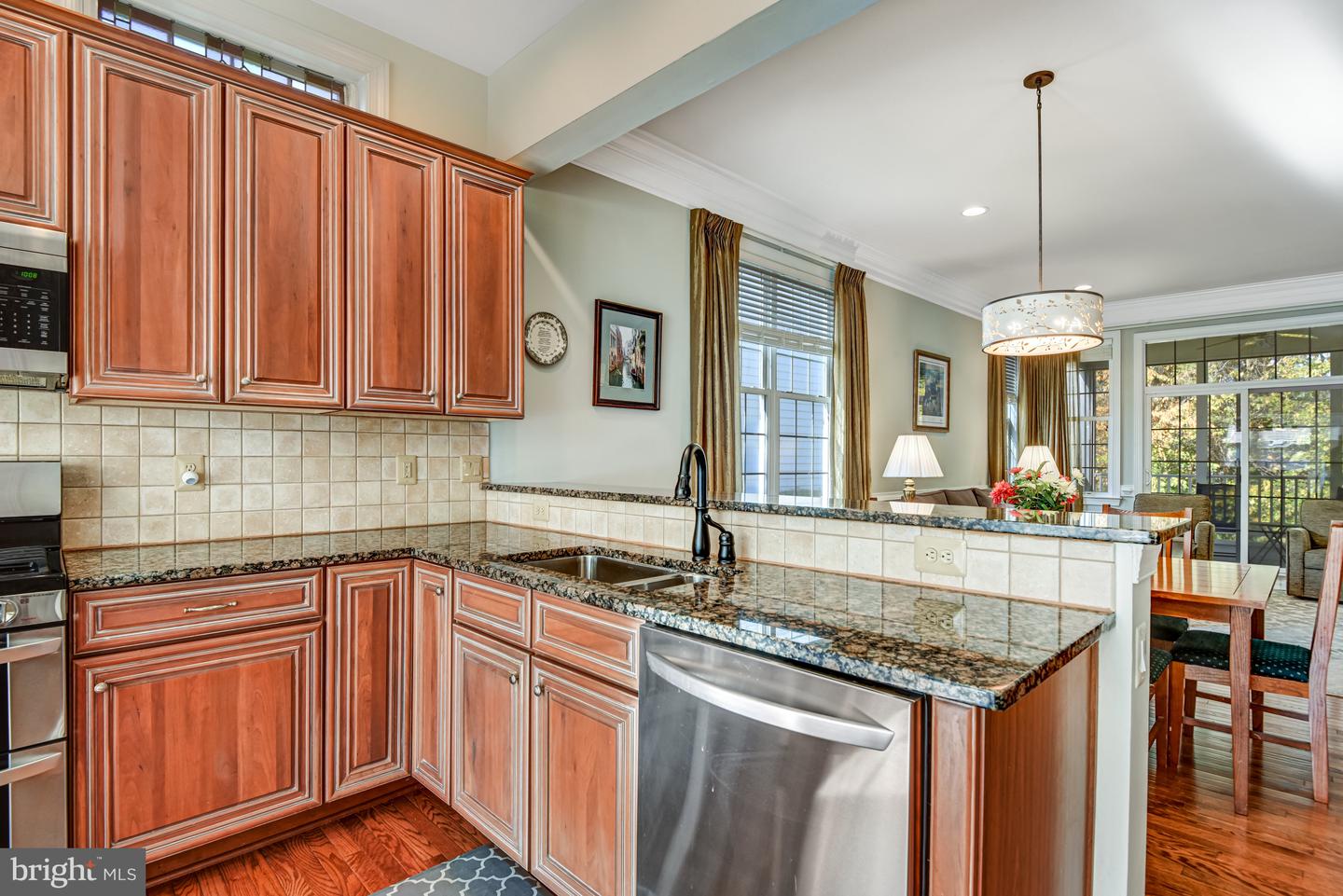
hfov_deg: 93.3
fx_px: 634
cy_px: 448
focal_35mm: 17
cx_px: 672
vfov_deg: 70.5
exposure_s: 1/20
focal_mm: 17
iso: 400
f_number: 8
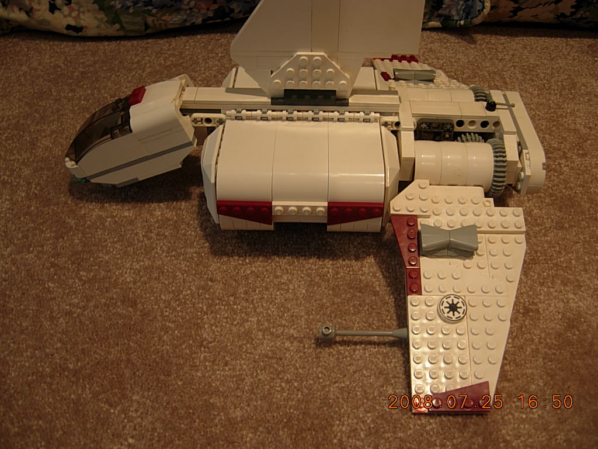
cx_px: 299
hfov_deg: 51.4
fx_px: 622
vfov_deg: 39.7
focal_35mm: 36
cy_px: 224
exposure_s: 1/6.7
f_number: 2.7
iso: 50
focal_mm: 7.5
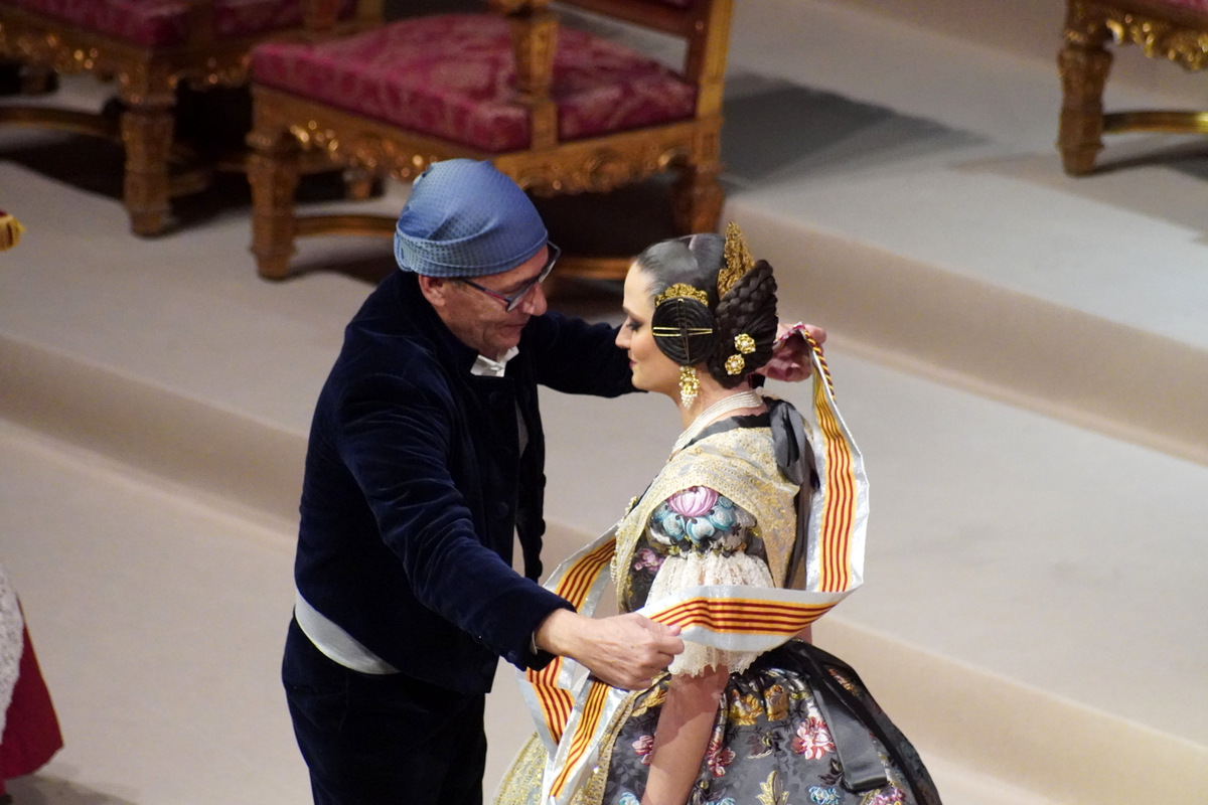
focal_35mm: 345
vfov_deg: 4.0
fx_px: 11576
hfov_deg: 6.0
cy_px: 402
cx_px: 604
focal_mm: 230
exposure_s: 1/400
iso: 8000
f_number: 5.6
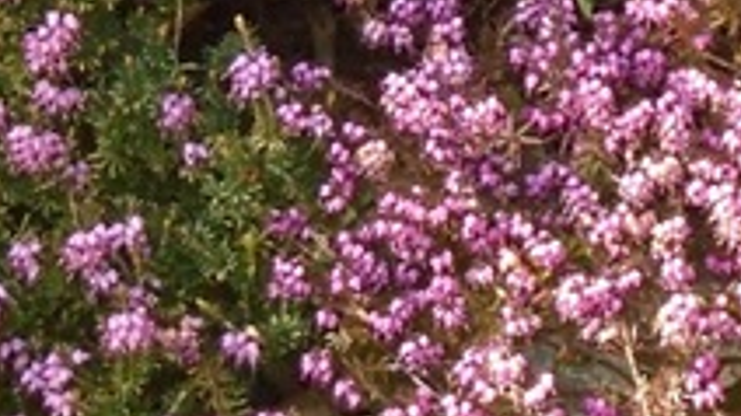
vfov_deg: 3.4
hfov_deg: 6.0
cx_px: 724
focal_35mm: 358
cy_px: -21
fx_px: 7031
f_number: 5.8
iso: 400
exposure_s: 1/125
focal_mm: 19.3
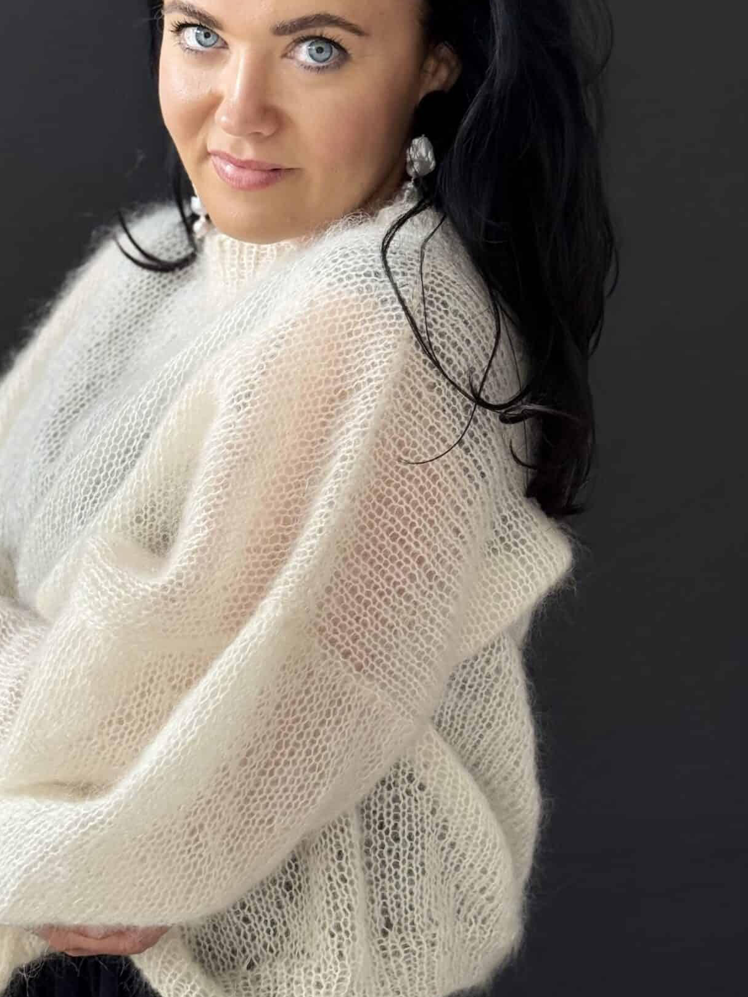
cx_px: 256
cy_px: 449
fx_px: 2189
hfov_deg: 19.3
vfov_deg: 25.6
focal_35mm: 76
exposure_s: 1/78
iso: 100
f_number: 1.78
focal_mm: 6.76
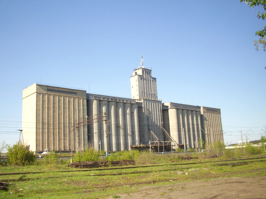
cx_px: 133
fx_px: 261
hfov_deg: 54.0
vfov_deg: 41.8
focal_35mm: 34
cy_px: 100
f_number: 5.6
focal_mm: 5.7
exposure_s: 1/200
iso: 80
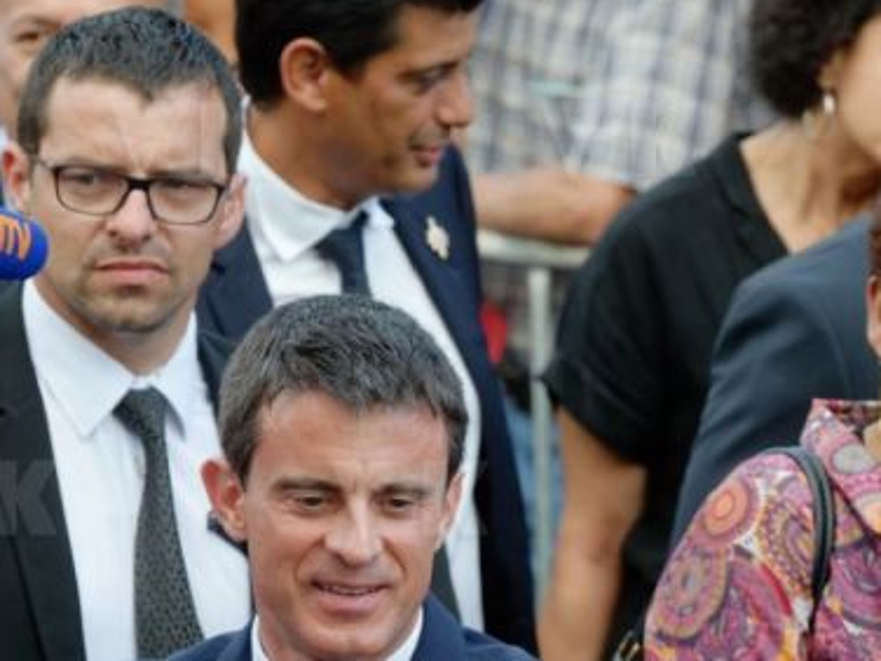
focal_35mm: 566
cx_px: 619
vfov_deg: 2.6
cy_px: 570
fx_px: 14406
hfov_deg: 3.5
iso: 250
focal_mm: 185
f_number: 5.6
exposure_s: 1/200
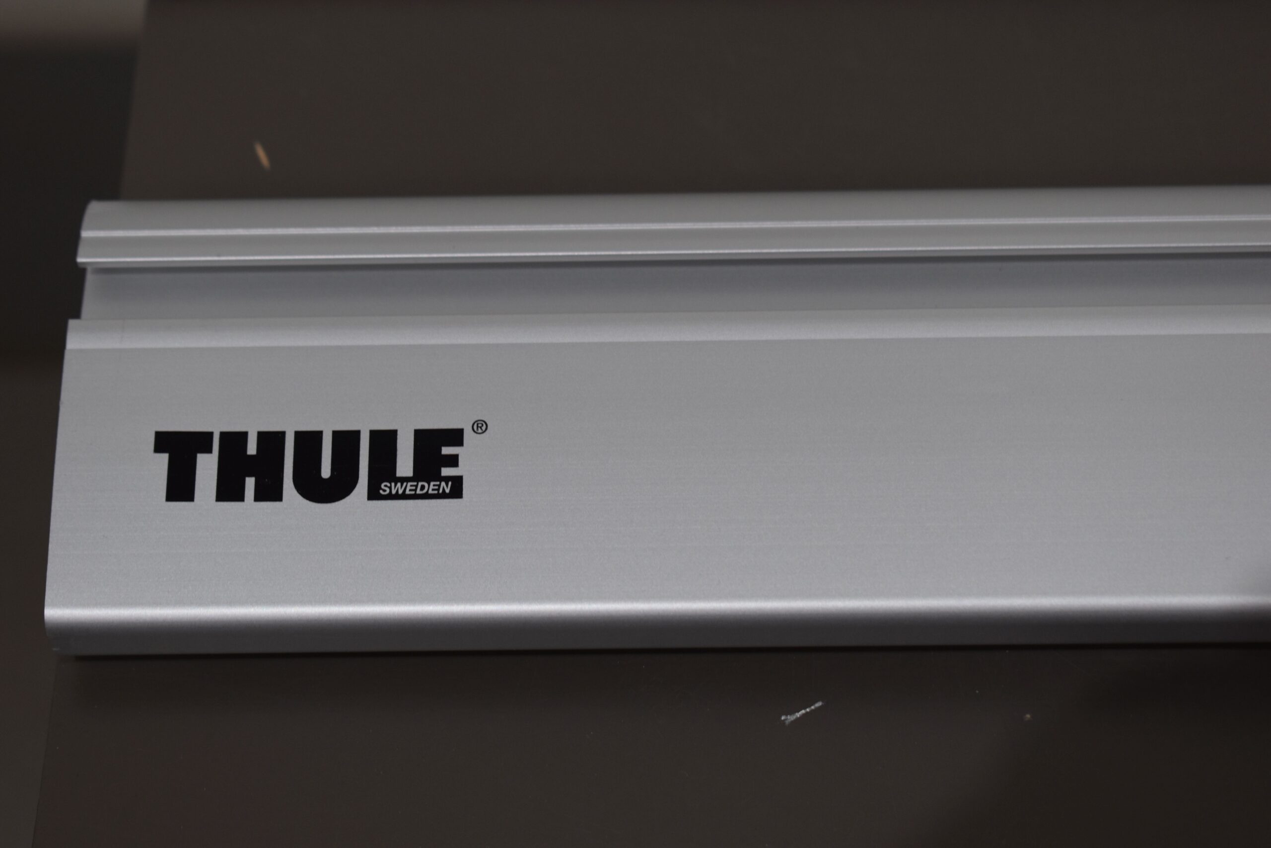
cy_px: 424
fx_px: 2913
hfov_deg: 24.6
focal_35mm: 82
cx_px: 636
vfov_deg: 16.6
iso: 360
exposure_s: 1/125
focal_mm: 55
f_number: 5.6
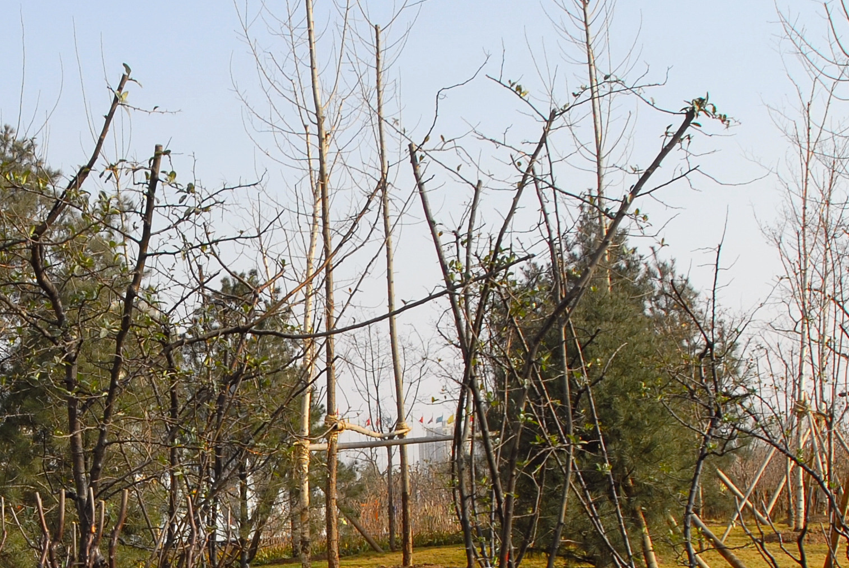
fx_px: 1541
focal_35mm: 65
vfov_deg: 20.3
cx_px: 112
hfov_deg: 29.7
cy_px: 553
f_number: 7.1
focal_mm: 17
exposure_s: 1/180
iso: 100
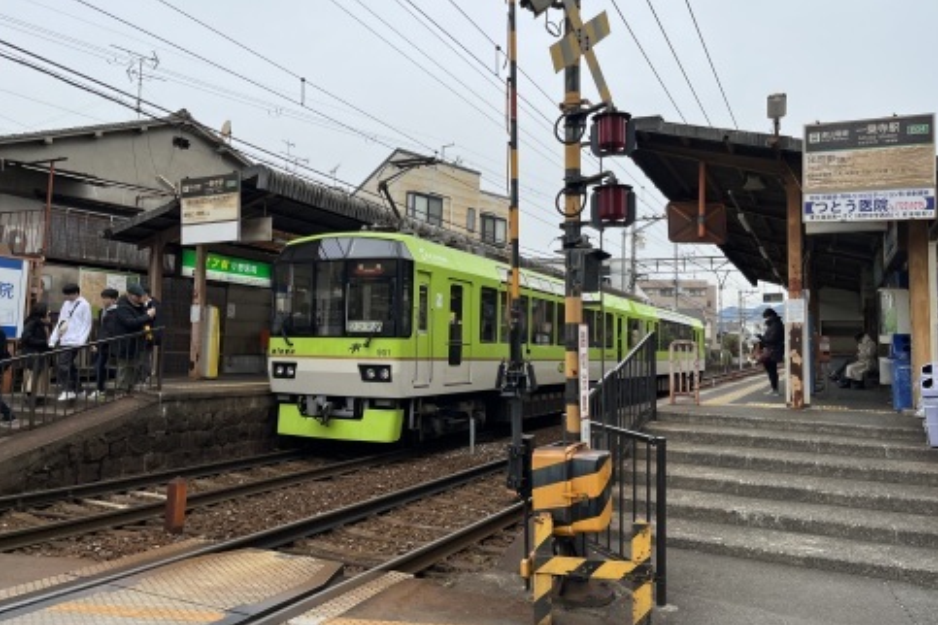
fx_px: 729
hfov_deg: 65.5
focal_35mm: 28
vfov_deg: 46.3
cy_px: 282
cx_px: 470
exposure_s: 1/1776
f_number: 1.6
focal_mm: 5.1
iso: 50
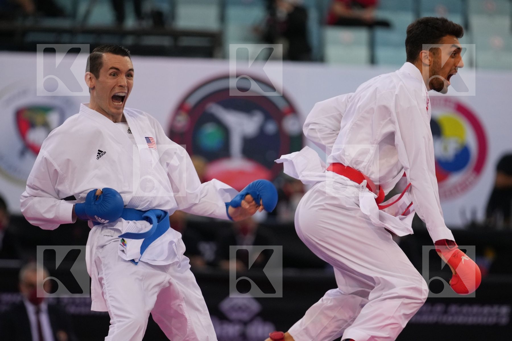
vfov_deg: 4.7
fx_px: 4153
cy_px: 170
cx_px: 256
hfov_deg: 7.1
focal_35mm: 292
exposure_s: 1/1000
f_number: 2.8
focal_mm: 195
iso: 1600
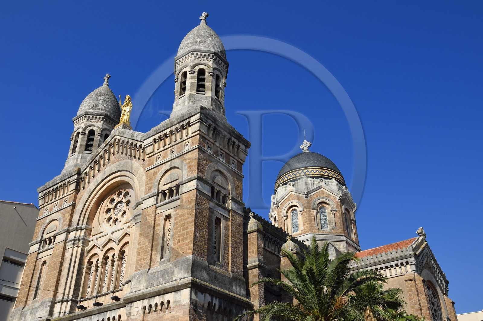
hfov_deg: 55.8
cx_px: 242
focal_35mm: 34
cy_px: 160
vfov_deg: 38.8
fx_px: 456
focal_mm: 34
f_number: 14
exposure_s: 1/250
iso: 200
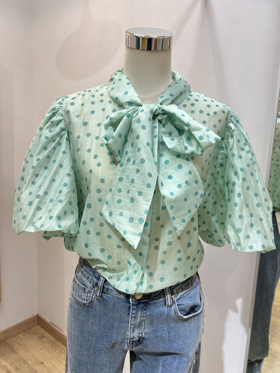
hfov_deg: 53.1
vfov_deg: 67.3
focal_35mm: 26
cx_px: 140
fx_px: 280
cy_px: 186
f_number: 1.5
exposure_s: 1/100
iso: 100
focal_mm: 5.7
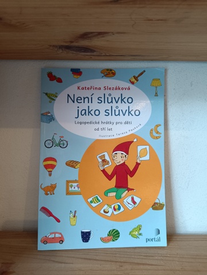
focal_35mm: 24
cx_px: 104
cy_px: 138
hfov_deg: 56.8
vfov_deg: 71.6
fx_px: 191
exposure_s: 1/25
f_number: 1.88
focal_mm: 5.59
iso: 755
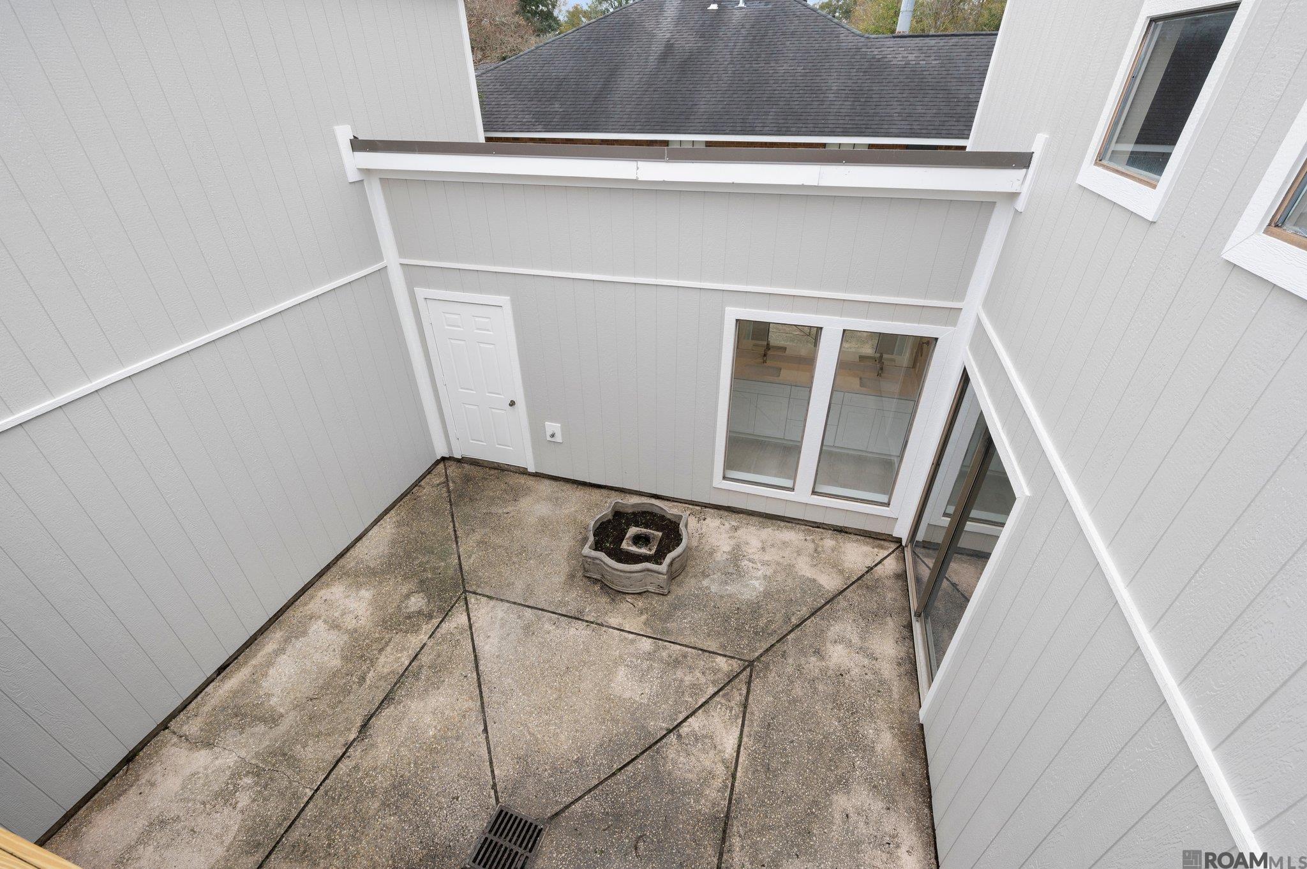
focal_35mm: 16
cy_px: 434
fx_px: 562
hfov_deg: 98.6
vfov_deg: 75.4
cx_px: 654
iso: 640
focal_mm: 15.5
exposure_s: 1/250
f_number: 10
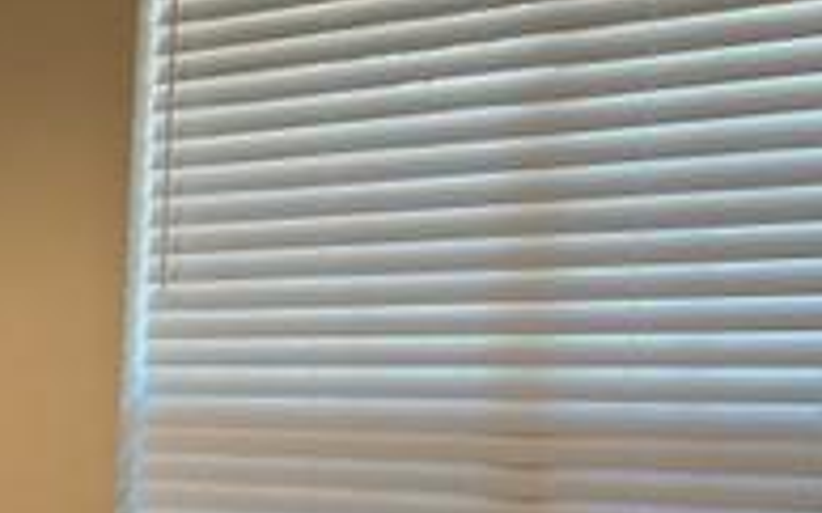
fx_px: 2037
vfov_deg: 14.0
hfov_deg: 20.5
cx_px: -292
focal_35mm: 91
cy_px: 594
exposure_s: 1/120
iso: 100
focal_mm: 5.7
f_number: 1.5
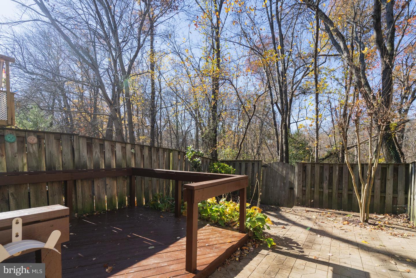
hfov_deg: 93.3
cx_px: 208
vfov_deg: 70.5
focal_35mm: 17
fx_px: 196
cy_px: 139
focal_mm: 17
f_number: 8
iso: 1250
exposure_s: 1/1000
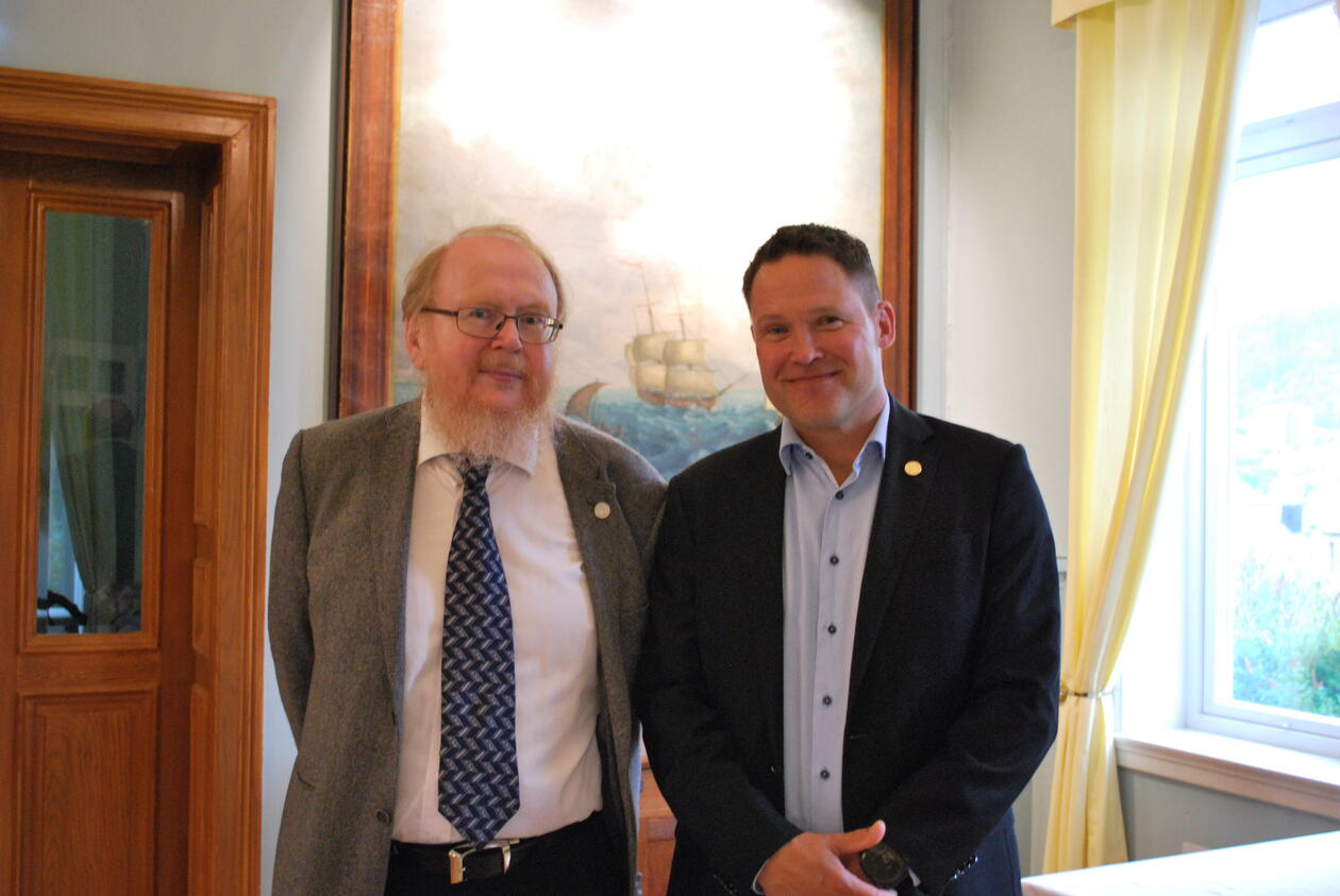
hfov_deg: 49.5
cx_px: 670
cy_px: 448
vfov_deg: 34.3
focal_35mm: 39
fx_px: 1453
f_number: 4.2
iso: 800
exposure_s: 1/30
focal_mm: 26
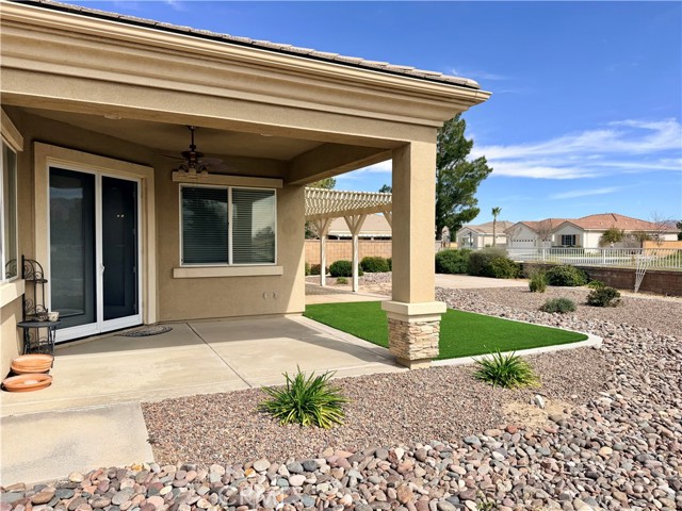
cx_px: 341
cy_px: 256
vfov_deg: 56.8
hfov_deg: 71.6
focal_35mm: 24
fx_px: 473
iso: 80
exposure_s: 1/4975
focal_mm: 6.76
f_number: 1.78
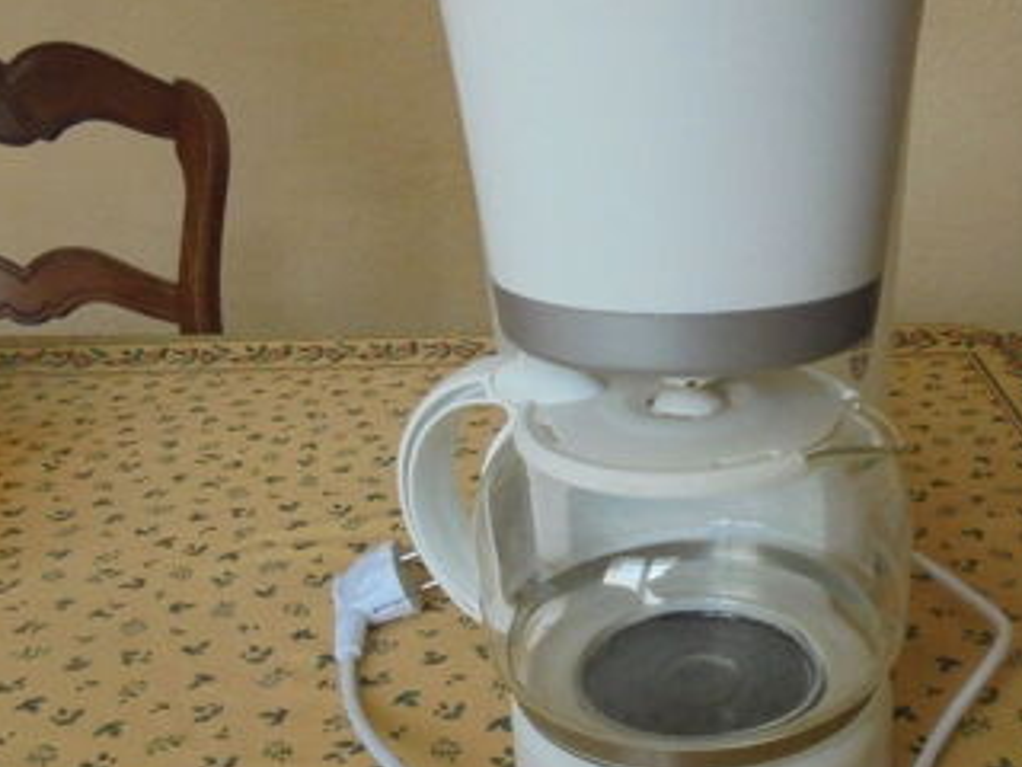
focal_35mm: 39
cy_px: 438
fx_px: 1151
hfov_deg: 46.9
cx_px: 706
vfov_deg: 36.8
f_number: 3.5
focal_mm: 4.6
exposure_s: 1/250
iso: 640
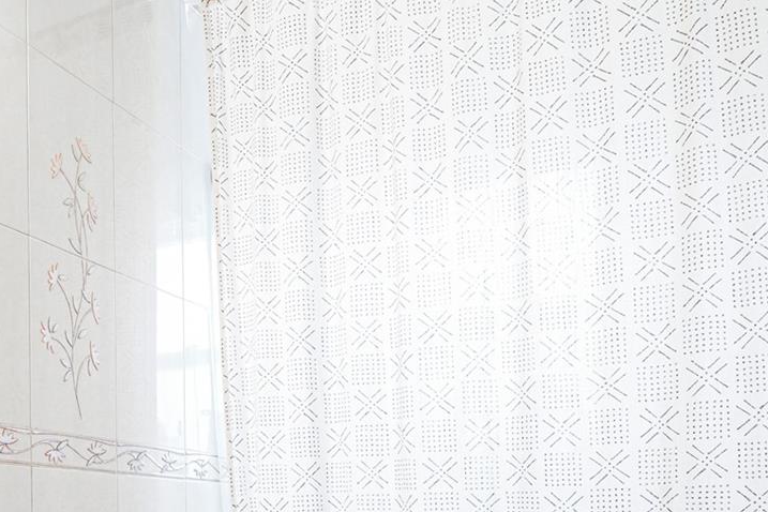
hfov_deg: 47.2
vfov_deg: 29.4
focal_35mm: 40
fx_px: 853
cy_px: 593
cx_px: 220
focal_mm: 14
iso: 1000
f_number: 9
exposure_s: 1/5
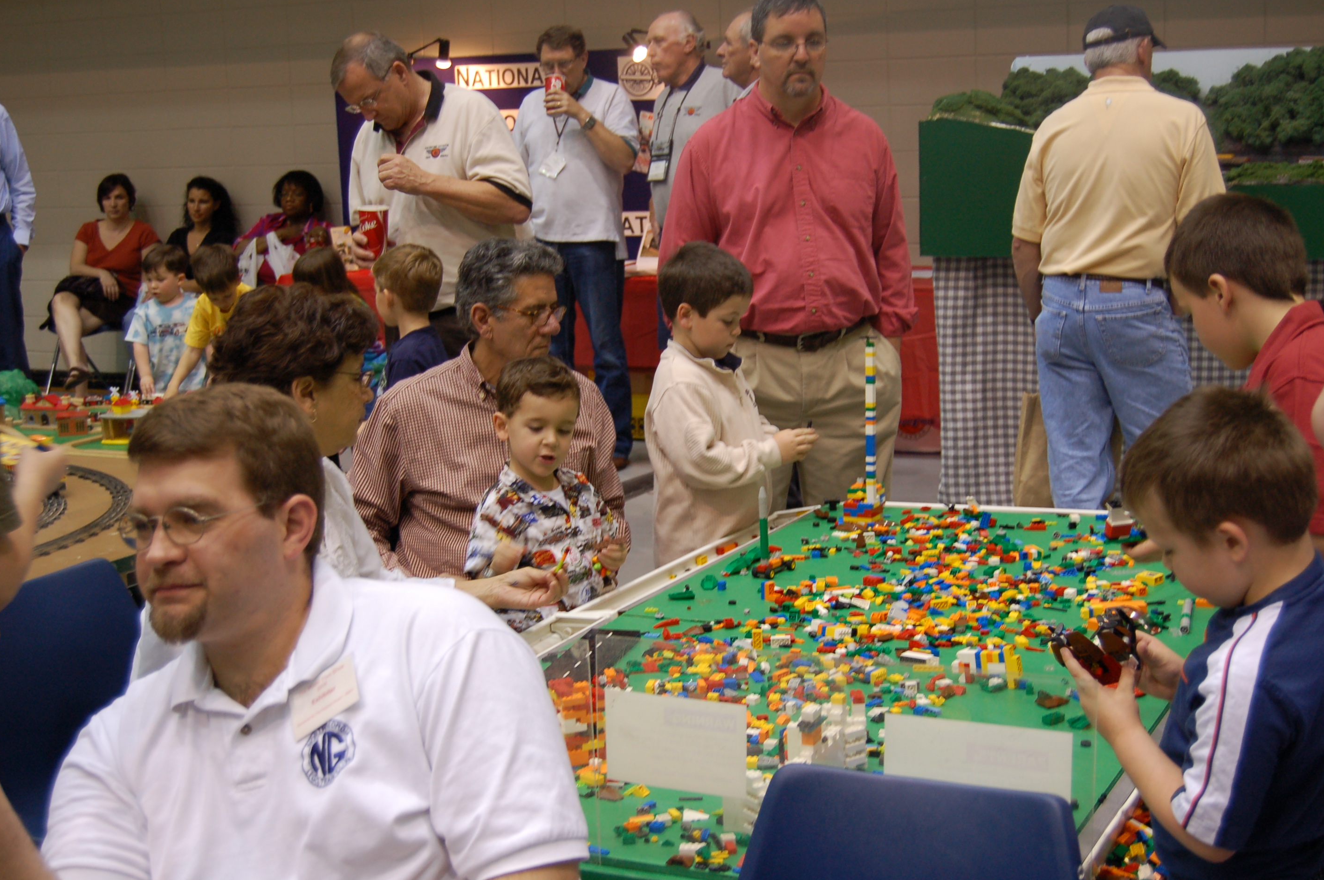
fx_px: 1984
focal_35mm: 54
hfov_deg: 36.9
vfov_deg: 25.0
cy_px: 440
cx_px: 691
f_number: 4.5
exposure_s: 1/50
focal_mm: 34
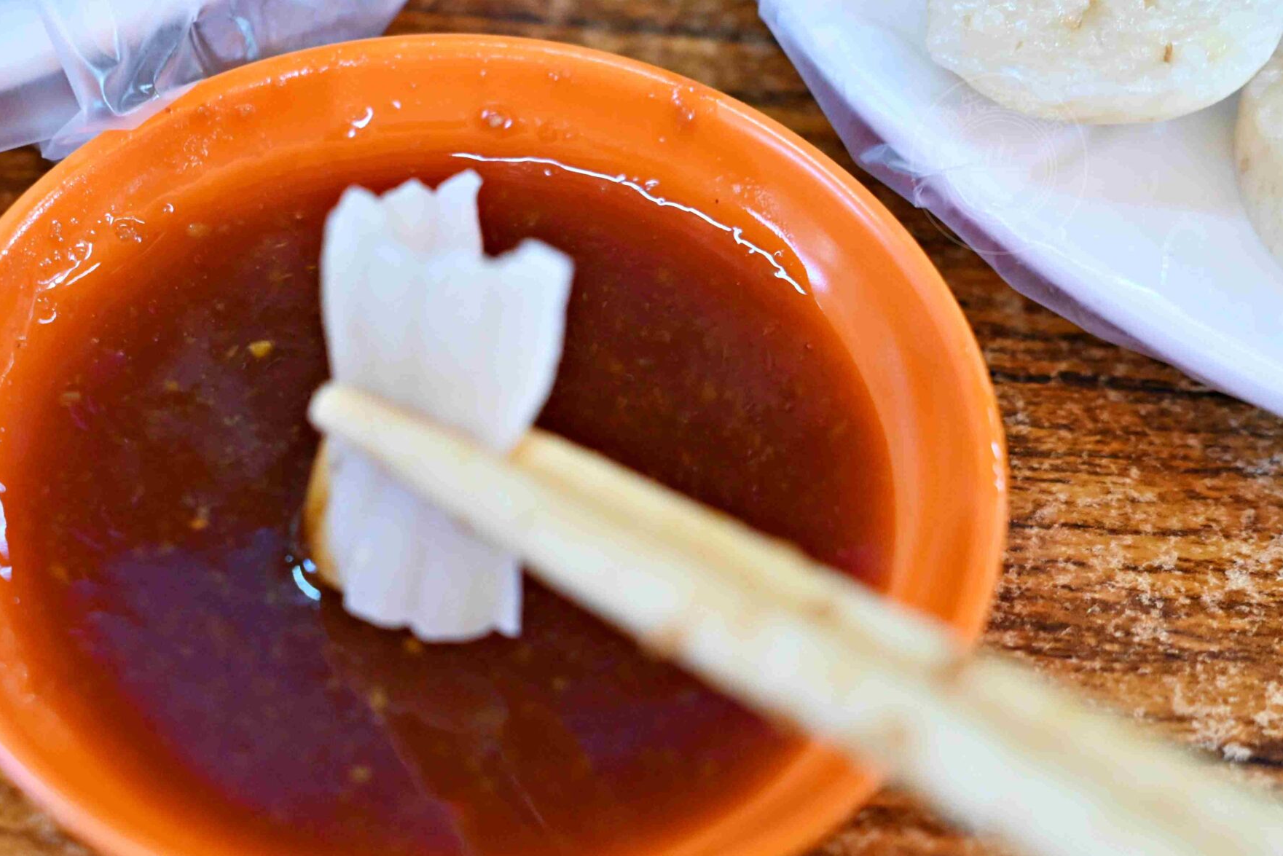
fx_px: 3885
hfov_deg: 18.7
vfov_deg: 12.6
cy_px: 551
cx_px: 464
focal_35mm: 109
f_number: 2.8
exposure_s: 1/200
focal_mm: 50
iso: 1400
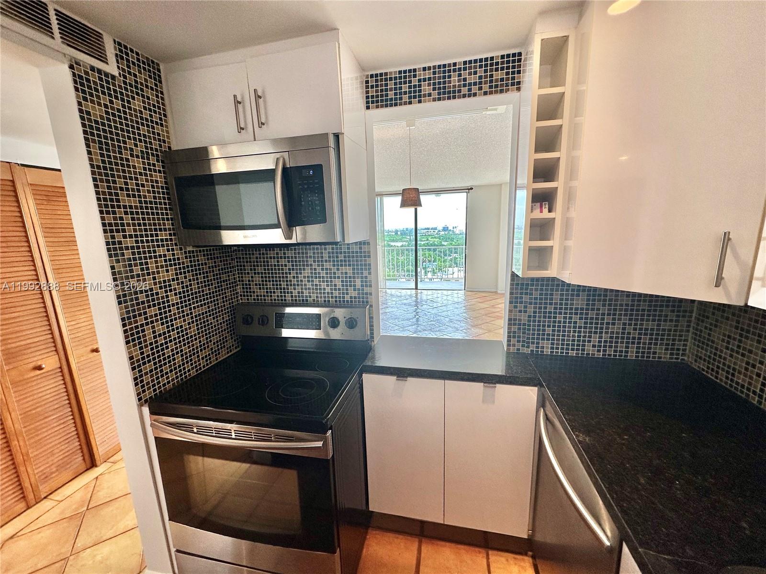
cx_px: 383
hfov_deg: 102.1
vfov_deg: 85.7
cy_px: 287
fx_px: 310
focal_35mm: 14
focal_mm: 2.22
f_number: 2.2
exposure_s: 1/123
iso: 40
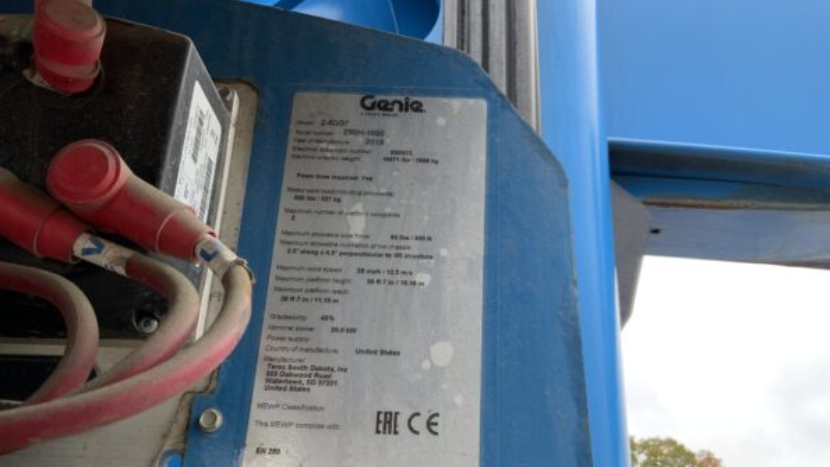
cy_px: 298
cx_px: 430
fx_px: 748
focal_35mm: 34
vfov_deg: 34.5
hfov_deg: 58.0
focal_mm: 3
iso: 25
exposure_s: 1/122
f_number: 1.8
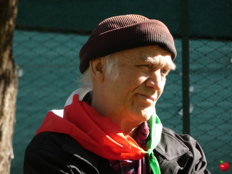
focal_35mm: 413
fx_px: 2768
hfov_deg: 4.8
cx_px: 116
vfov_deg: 3.6
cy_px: 87
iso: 80
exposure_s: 1/80
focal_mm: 74
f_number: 5.6
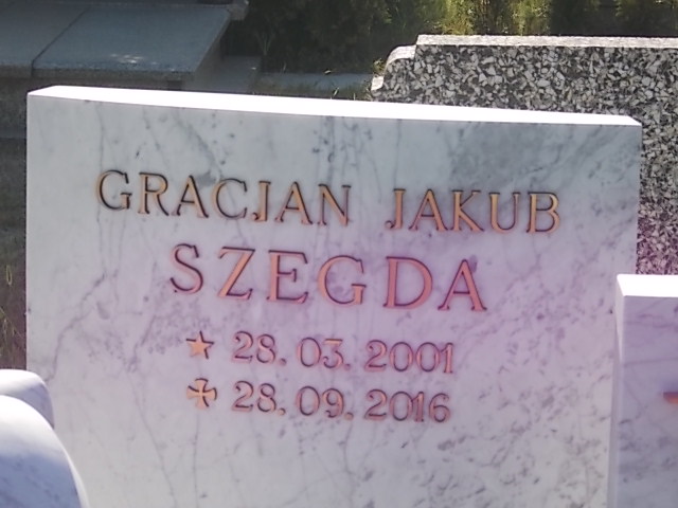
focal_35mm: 130
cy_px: 254
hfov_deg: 15.2
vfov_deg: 11.4
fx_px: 2546
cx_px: 339
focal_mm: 23
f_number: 6.5
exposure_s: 1/160
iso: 80
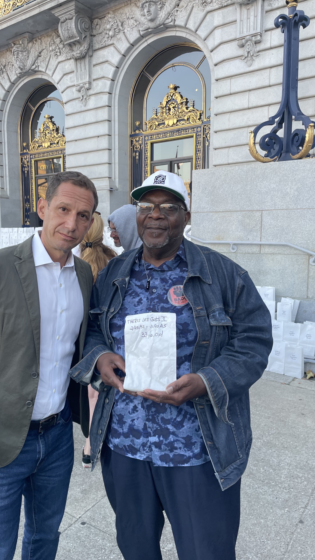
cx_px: 104
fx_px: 431
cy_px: 284
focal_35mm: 29
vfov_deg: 66.1
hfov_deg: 39.7
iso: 40
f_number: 1.6
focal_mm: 4.2
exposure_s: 1/121
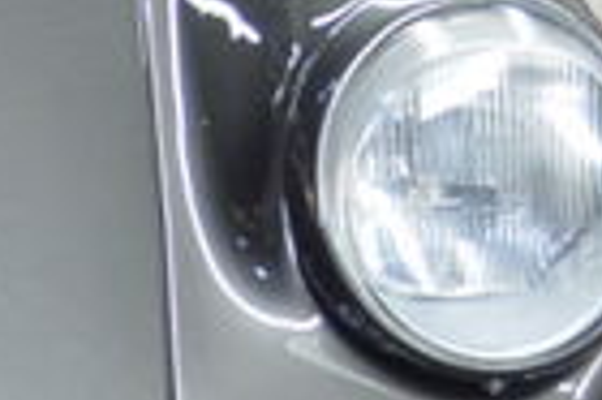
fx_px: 3023
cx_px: -645
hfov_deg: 10.4
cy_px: 82
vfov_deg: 7.6
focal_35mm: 181
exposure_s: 1/30
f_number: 3.8
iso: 900
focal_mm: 22
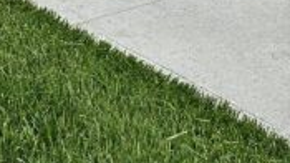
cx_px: -28
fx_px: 1129
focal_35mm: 147
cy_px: -314
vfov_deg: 7.3
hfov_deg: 14.3
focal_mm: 6.3
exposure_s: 1/1472
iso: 10
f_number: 1.7
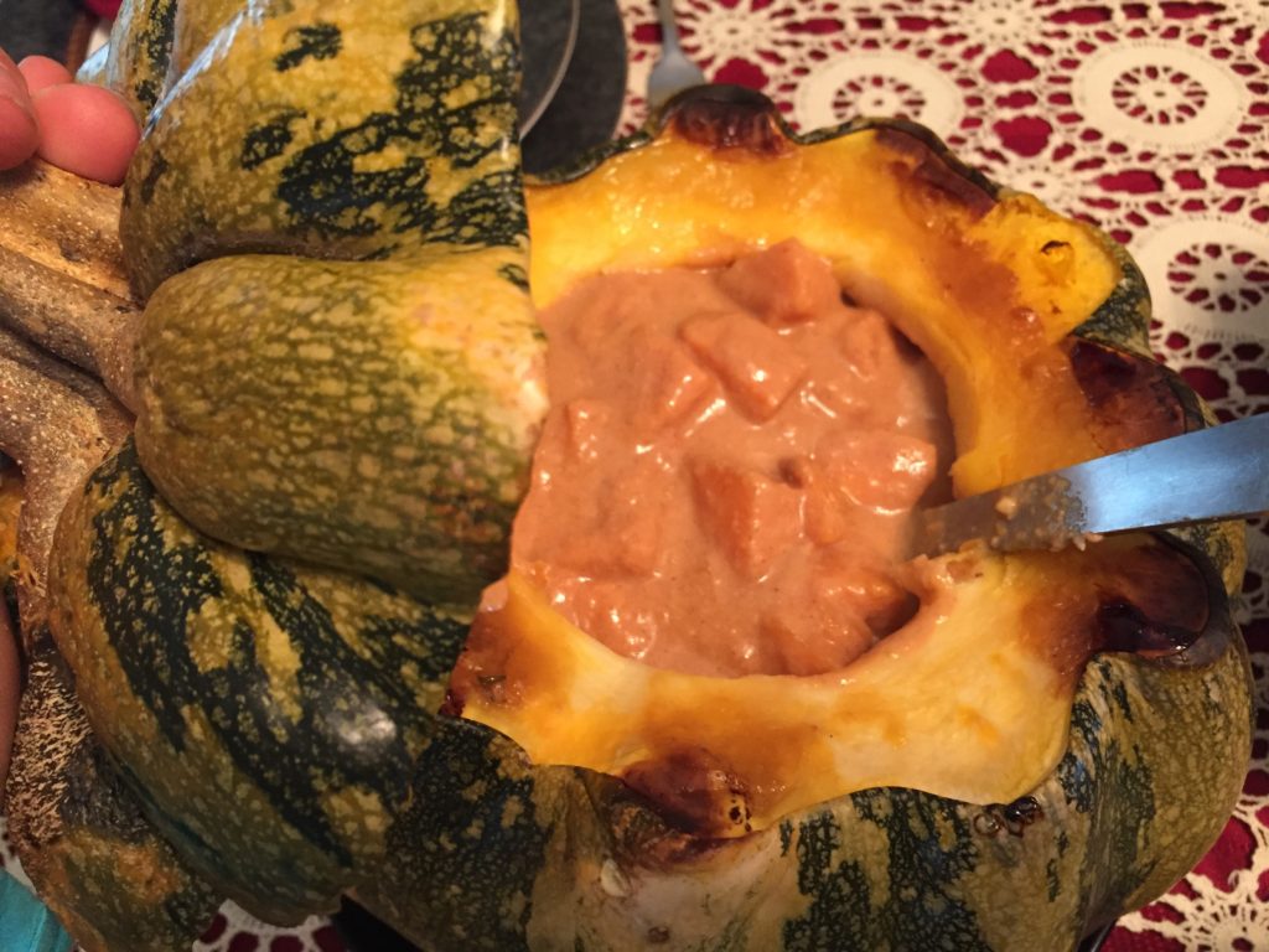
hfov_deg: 61.7
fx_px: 1063
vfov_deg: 48.2
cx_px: 634
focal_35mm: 29
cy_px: 476
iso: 200
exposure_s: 1/30
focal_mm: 4.15
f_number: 2.2
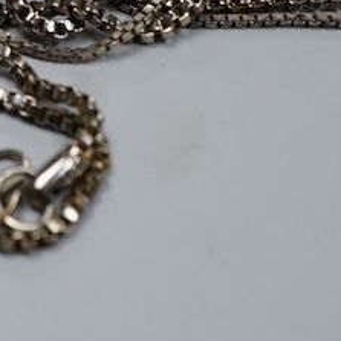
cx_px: -159
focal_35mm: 154
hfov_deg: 10.9
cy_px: -72
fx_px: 1716
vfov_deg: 11.1
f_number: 13
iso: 1000
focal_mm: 30
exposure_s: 1/125
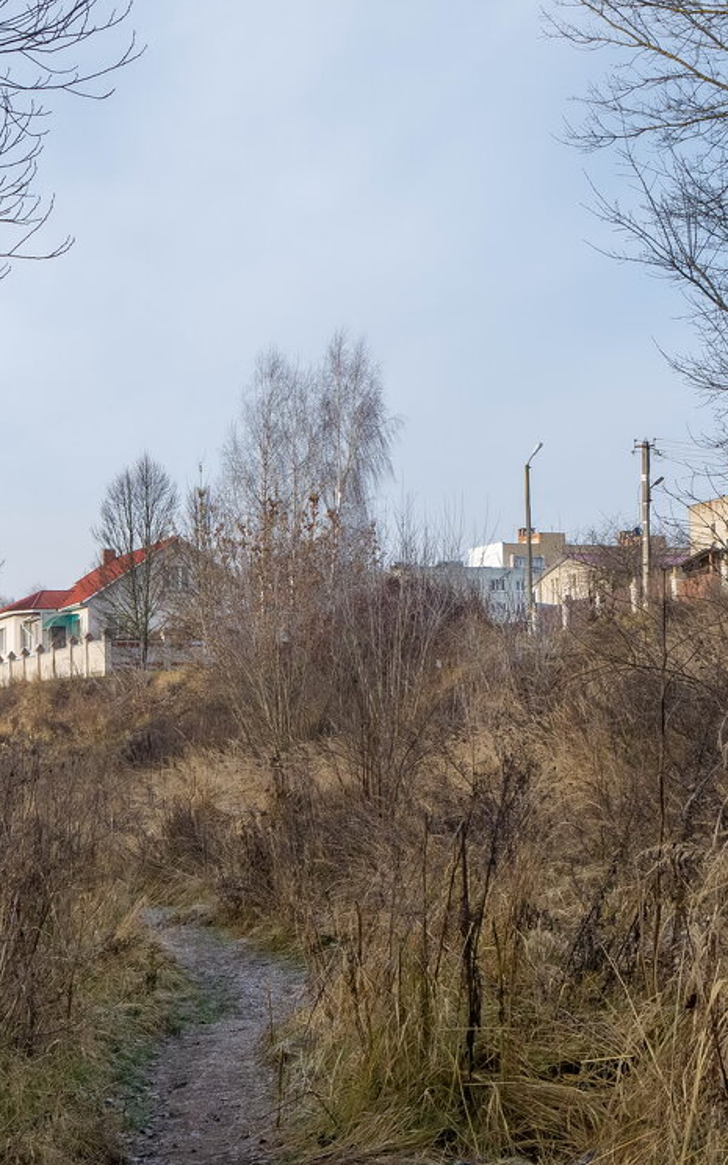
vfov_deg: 29.4
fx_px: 2222
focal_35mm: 70
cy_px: 586
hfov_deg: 18.5
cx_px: 206
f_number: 8
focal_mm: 23
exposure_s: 1/250
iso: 200
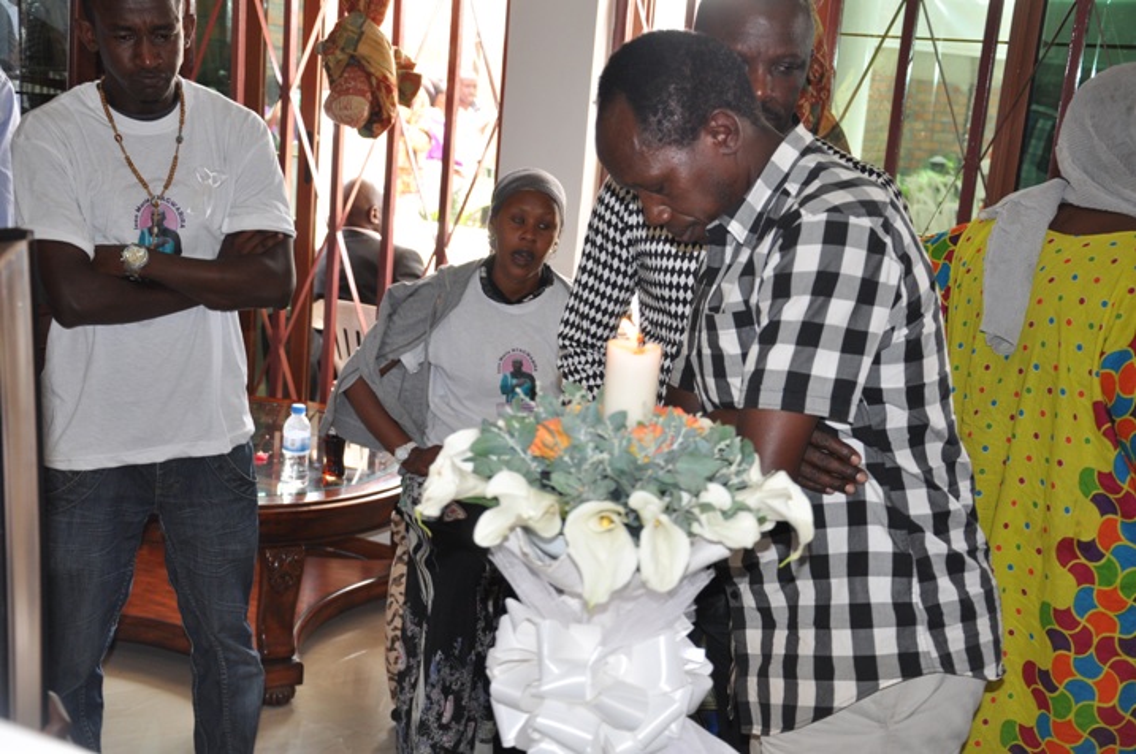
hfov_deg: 38.9
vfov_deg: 26.4
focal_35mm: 51
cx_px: 568
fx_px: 1607
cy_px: 377
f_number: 4.2
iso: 500
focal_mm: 34
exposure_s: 1/100
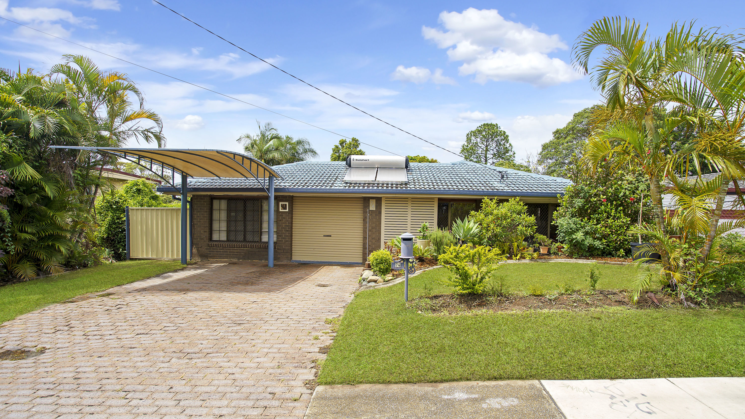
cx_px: 372
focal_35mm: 17
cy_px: 220
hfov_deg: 95.9
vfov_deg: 63.9
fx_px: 336
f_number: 8
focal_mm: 16
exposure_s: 1/160
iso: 100
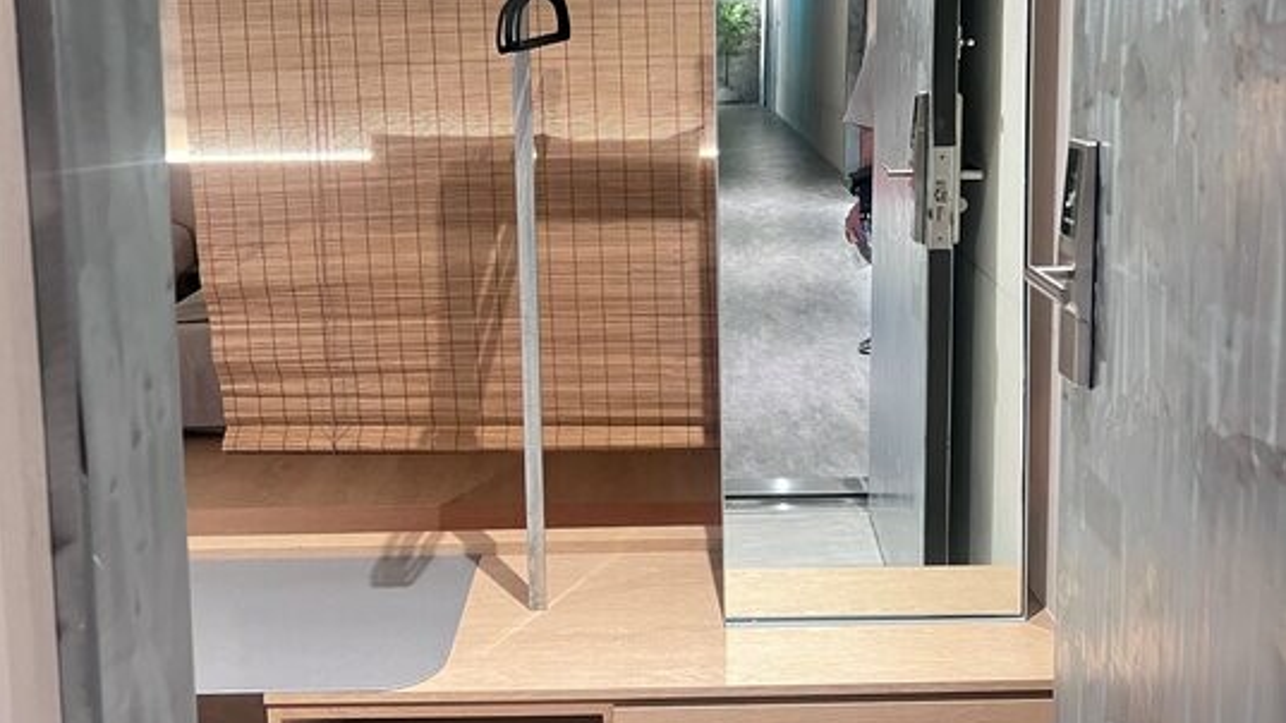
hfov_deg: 52.8
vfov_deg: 30.6
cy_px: 168
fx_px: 1296
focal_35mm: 38
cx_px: 642
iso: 400
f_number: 1.5
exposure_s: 1/40
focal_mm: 5.7
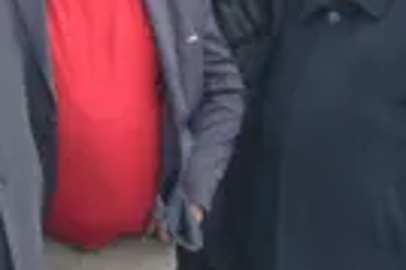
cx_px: 367
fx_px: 7513
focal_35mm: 667
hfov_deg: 3.1
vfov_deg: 2.1
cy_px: 82
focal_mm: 110
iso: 400
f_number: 5
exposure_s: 1/400
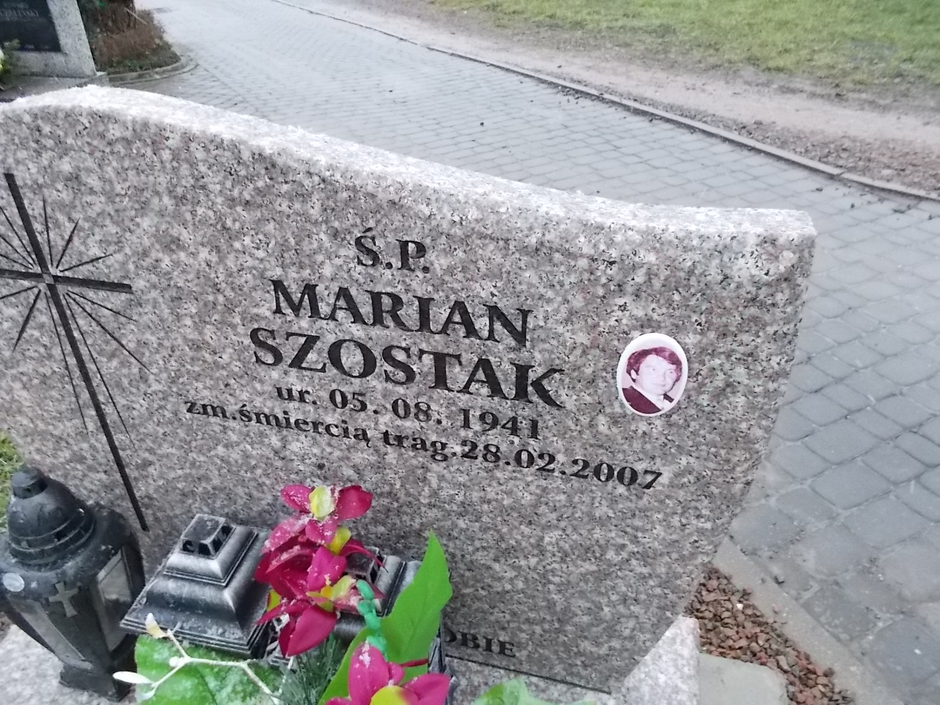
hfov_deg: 67.3
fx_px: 706
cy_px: 352
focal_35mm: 26
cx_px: 470
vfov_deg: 53.1
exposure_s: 1/80
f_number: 3.2
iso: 400
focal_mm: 4.6
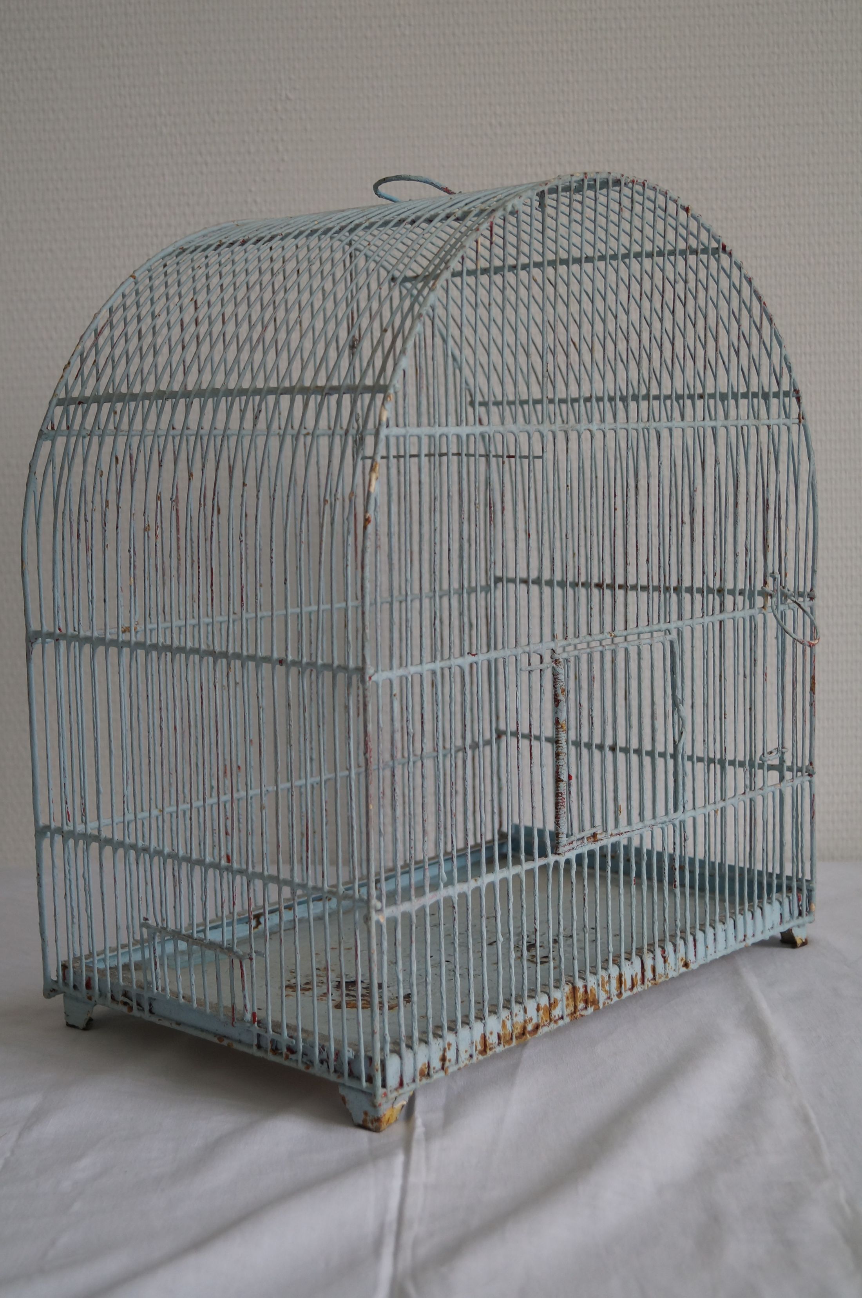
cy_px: 649
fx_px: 1620
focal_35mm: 45
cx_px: 431
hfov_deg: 29.8
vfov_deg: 43.6
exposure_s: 1/60
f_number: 4.5
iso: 400
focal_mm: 30
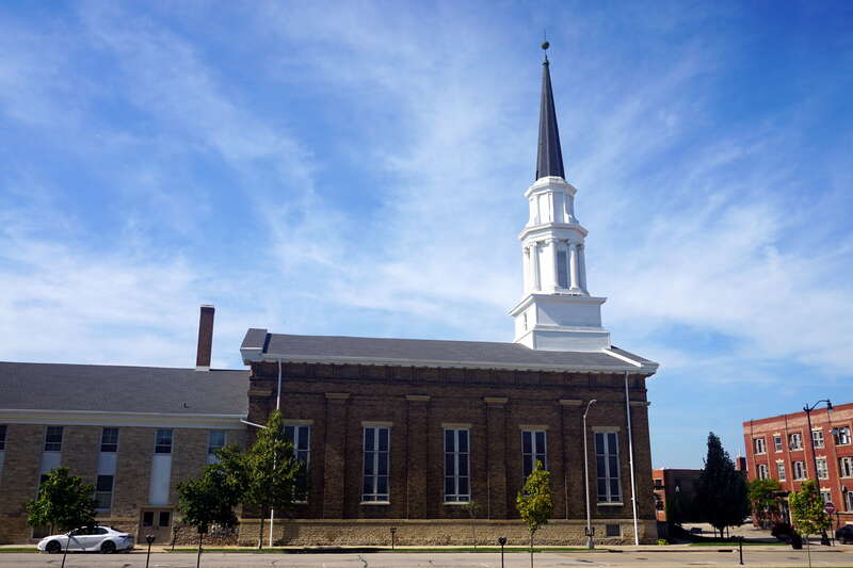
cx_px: 426
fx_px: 782
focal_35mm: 33
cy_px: 284
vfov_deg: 40.0
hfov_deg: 57.2
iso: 100
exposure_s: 1/200
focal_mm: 22
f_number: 11
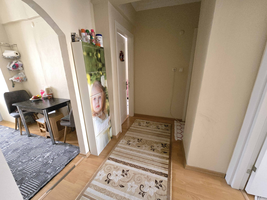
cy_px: 100
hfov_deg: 106.2
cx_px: 134
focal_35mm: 13
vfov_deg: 89.9
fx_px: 100
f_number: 2.2
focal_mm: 2.2
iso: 2000
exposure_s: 1/25
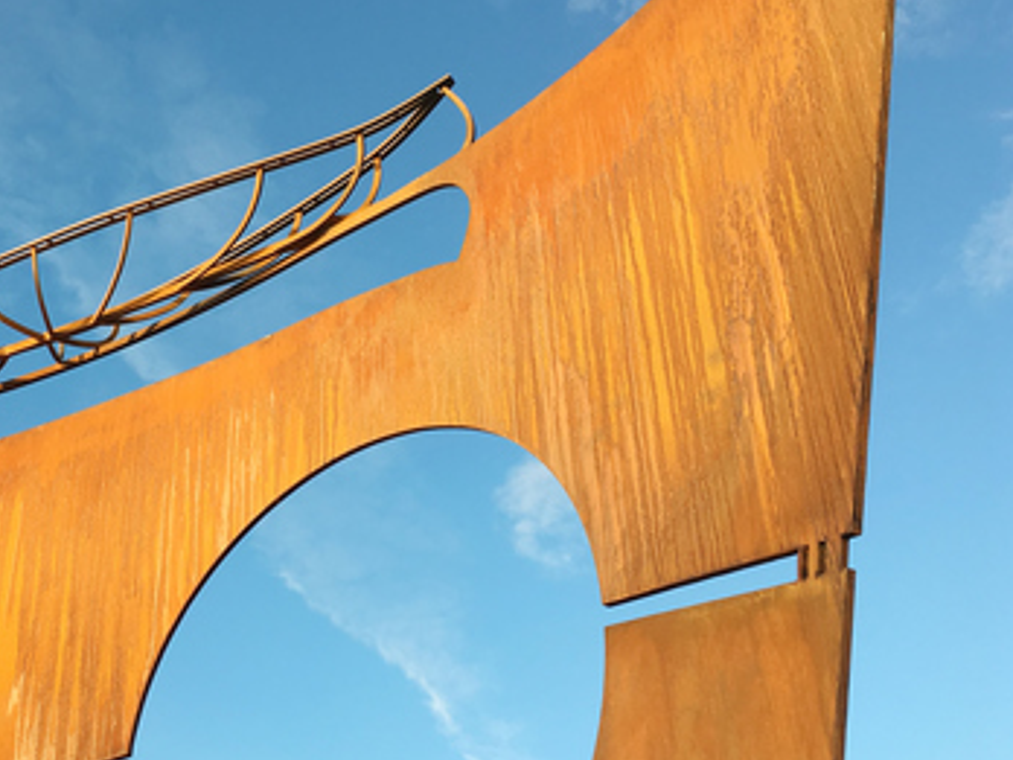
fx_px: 1463
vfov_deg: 29.1
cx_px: 207
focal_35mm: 50
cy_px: 347
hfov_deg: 36.9
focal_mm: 4.15
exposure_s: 1/478
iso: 25
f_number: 2.2
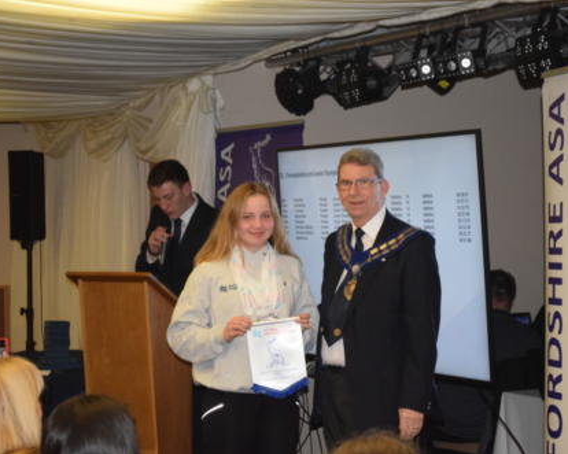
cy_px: 227
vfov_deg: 16.4
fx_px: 1573
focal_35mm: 94
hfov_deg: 20.5
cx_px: 335
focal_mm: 55
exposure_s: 1/60
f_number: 5.6
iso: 3200
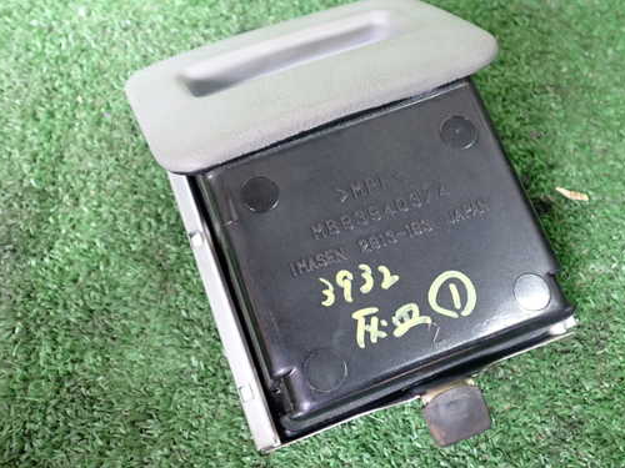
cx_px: 345
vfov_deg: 39.6
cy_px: 221
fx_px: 650
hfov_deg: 51.3
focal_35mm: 36
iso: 500
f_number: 2.3
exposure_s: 1/30
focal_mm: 5.4
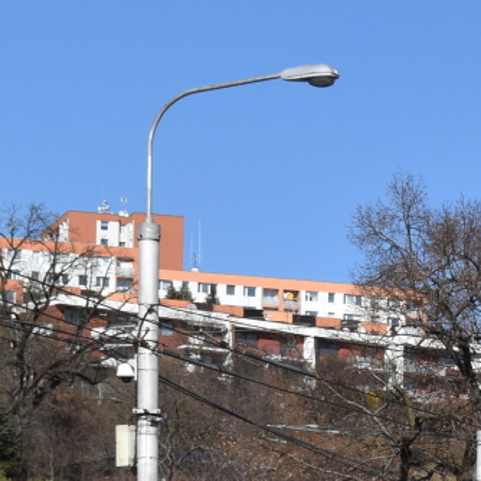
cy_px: 594
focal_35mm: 174
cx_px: 652
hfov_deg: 9.8
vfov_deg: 9.9
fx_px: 2730
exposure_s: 1/500
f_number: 11
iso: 200
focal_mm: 35
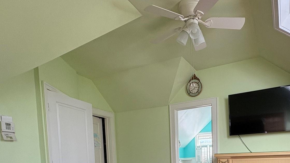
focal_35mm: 28
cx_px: 174
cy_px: 176
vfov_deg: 35.8
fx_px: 215
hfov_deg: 67.2
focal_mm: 2.22
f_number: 2.2
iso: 200
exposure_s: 1/61
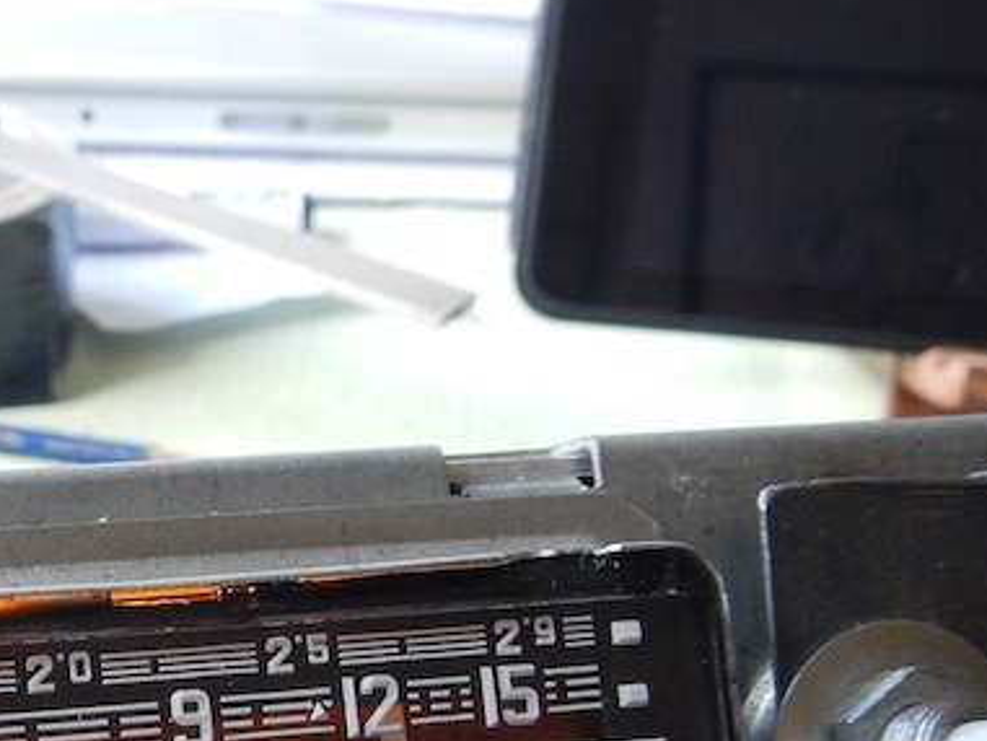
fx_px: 2225
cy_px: 709
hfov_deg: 23.9
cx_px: -5
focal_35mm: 78
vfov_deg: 18.5
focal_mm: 5.9
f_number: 3.9
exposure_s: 1/30
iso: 280
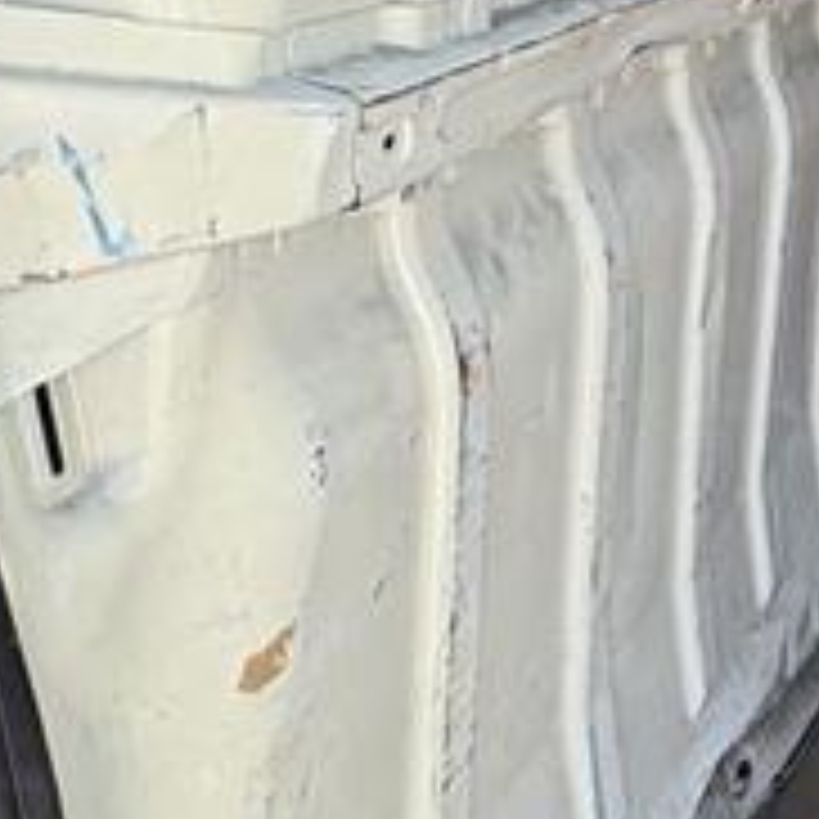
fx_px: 1633
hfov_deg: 19.8
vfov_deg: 27.1
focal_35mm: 61
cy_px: 76
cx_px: 1516
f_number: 2.2
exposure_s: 1/136
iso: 125
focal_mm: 2.22
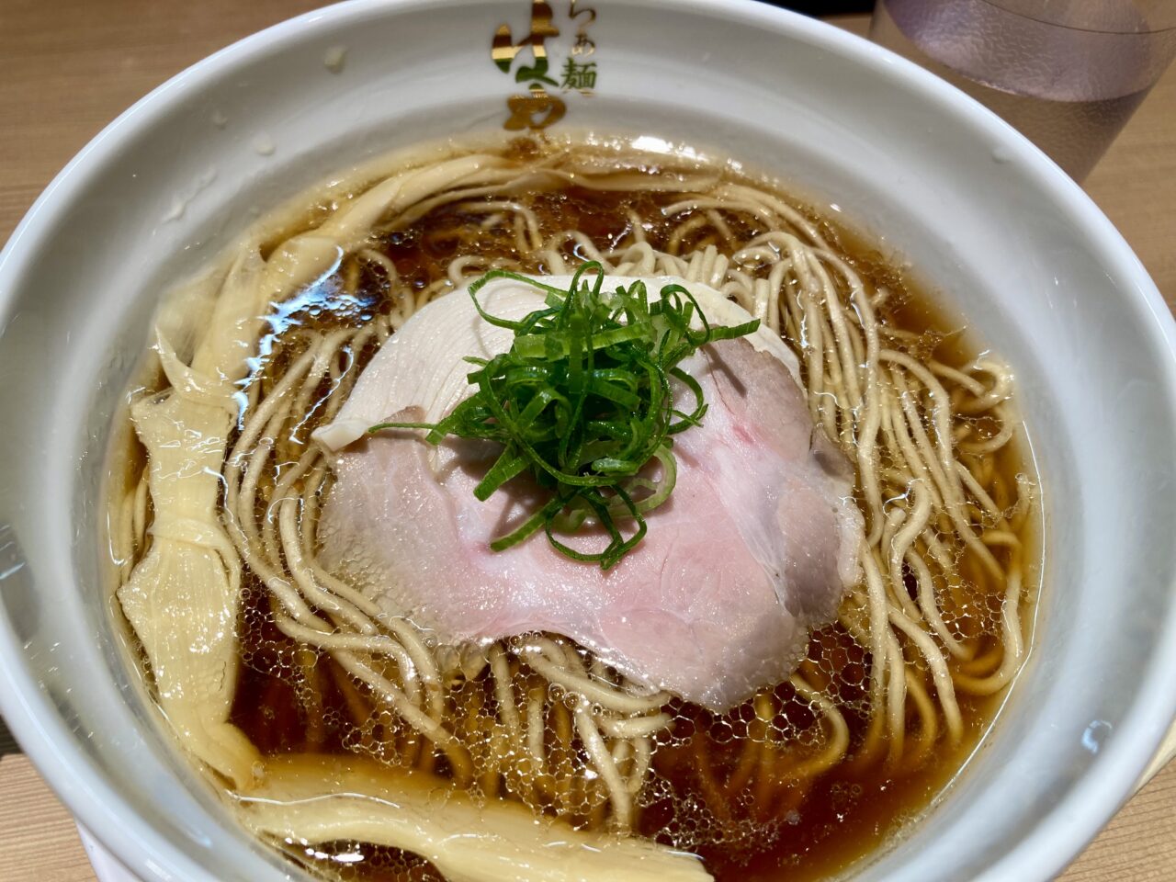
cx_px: 588
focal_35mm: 28
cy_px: 441
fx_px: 951
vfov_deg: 49.7
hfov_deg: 63.4
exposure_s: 1/100
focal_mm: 3.99
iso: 32
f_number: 1.8
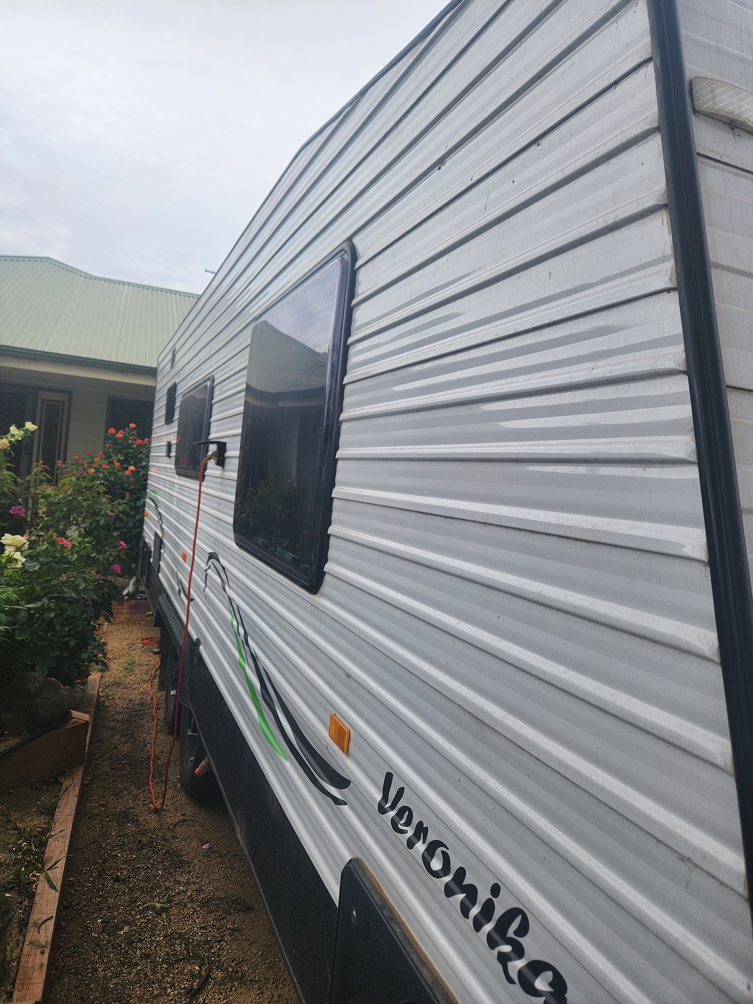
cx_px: 376
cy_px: 502
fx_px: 667
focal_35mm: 23
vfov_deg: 73.9
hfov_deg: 58.9
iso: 20
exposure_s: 1/728
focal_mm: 5.4
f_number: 1.8
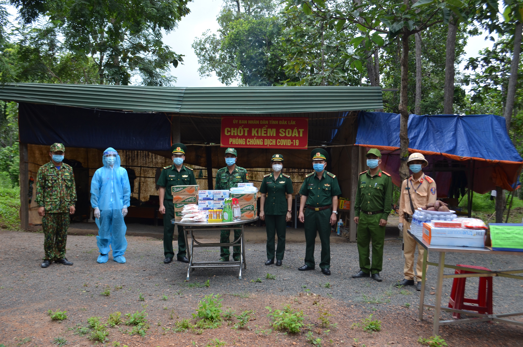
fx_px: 478
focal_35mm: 33
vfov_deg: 39.8
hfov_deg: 57.3
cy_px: 174
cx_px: 262
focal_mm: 22
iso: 200
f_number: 6.3
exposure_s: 1/160
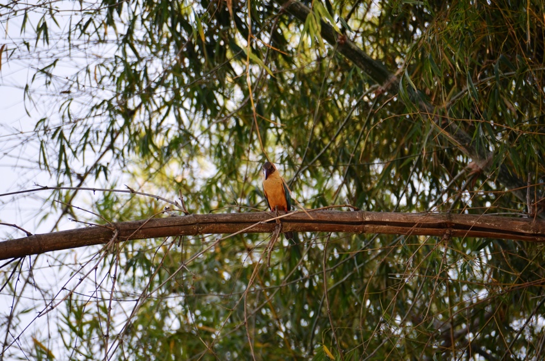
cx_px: 272
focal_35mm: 450
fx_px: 6798
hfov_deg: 4.6
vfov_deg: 3.0
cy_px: 180
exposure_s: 1/250
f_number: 5.6
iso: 160
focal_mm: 300
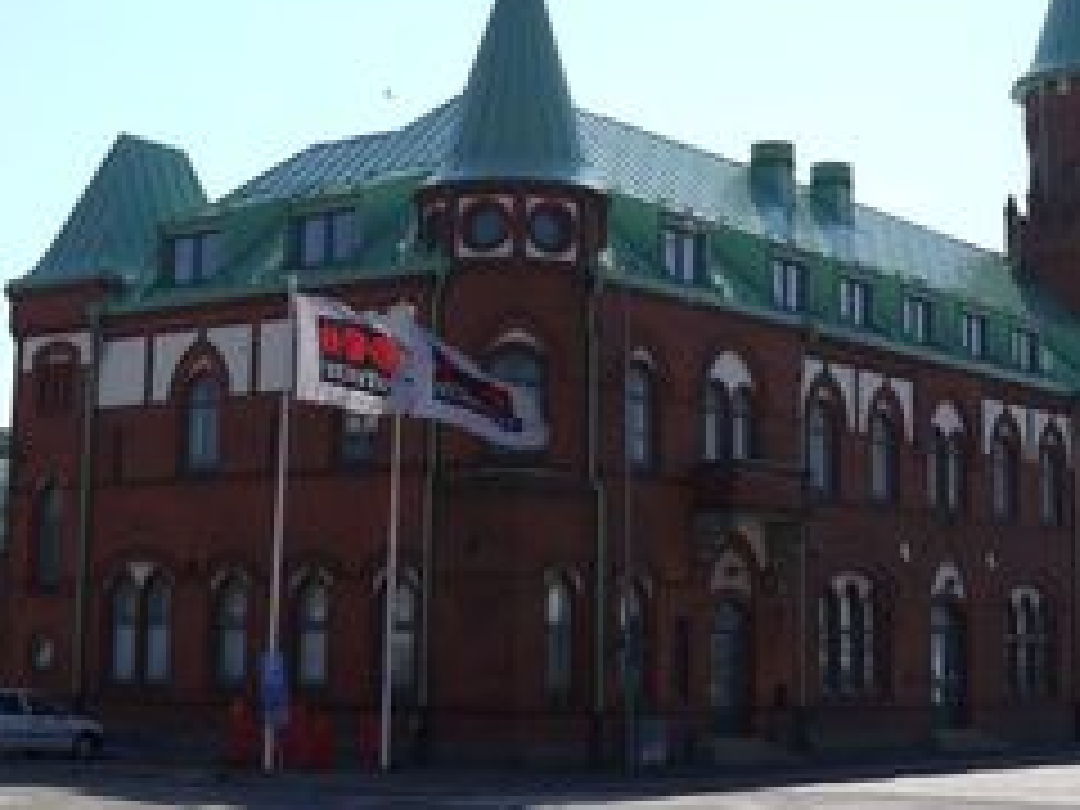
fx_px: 2184
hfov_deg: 27.8
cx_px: 603
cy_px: 326
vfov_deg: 21.0
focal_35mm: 70
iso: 160
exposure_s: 1/320
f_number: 9
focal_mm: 24
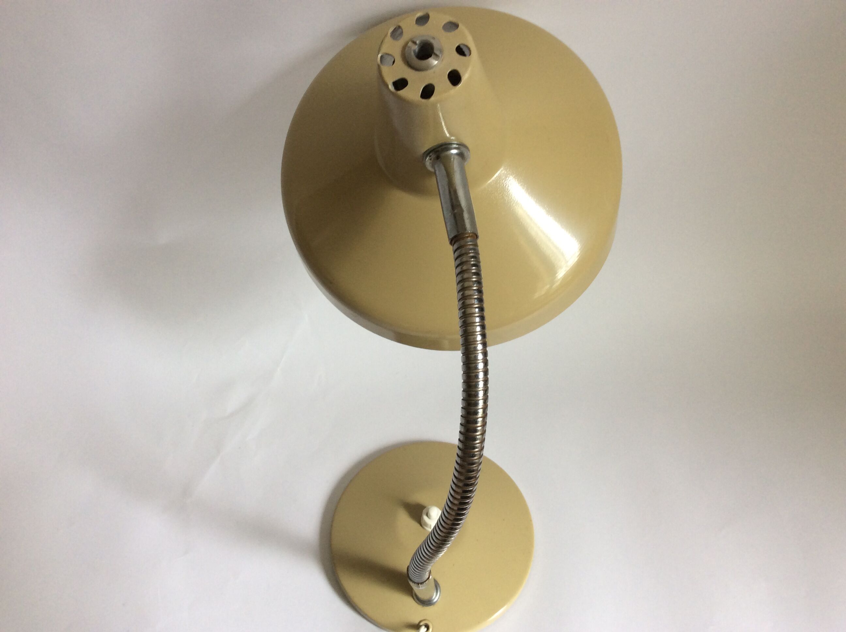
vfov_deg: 44.1
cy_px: 316
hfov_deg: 56.9
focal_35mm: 32
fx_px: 781
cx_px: 423
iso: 40
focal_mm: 3.3
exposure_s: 1/33
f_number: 2.4
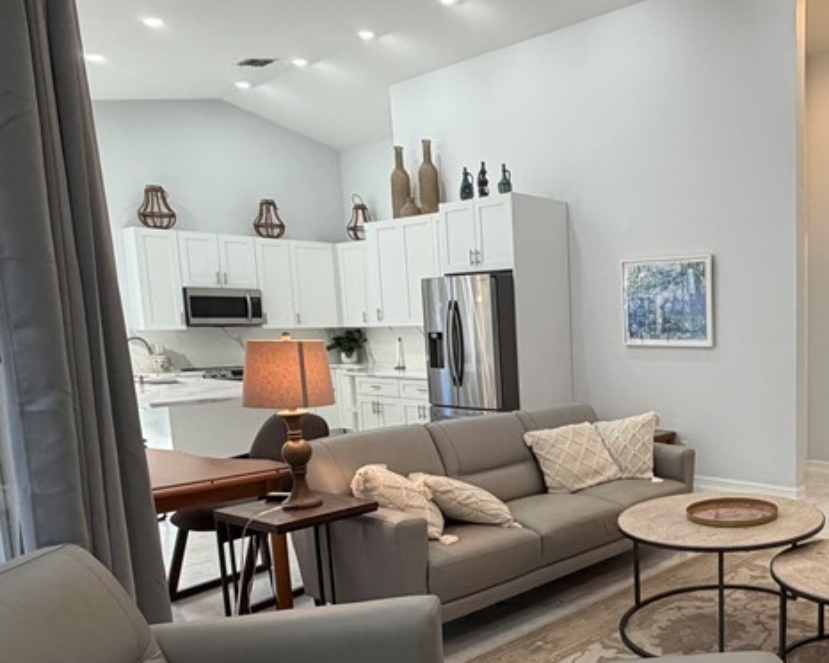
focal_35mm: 30
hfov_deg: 52.6
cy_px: 414
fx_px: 736
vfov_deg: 48.1
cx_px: 726
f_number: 2.2
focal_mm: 2.22
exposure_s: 1/120
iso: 250
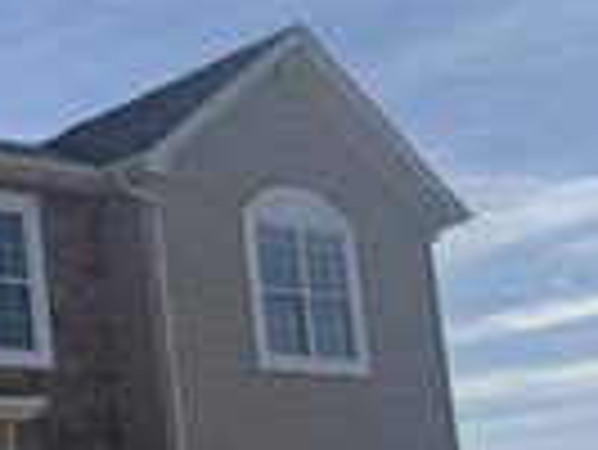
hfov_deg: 20.2
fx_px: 1556
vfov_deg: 16.1
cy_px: 439
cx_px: -148
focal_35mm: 90
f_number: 1.78
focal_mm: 6.76
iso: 80
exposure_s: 1/9009
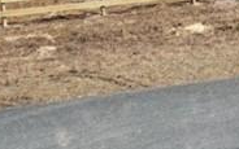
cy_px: -93
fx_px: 508
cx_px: 360
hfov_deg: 21.9
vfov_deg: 15.1
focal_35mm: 78
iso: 120
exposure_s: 1/1250
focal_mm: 8.38
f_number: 2.8
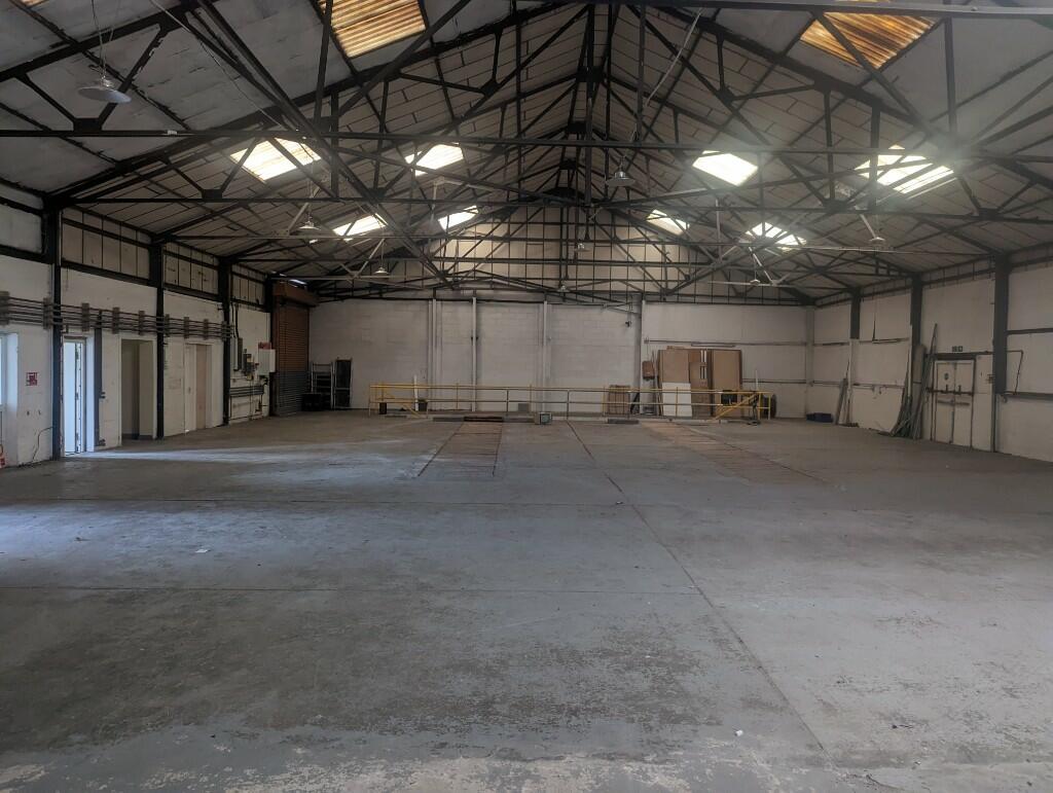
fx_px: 731
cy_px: 396
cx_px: 526
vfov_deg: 56.9
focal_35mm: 24
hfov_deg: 71.5
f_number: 1.85
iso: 605
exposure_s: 1/49.4
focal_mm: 6.81
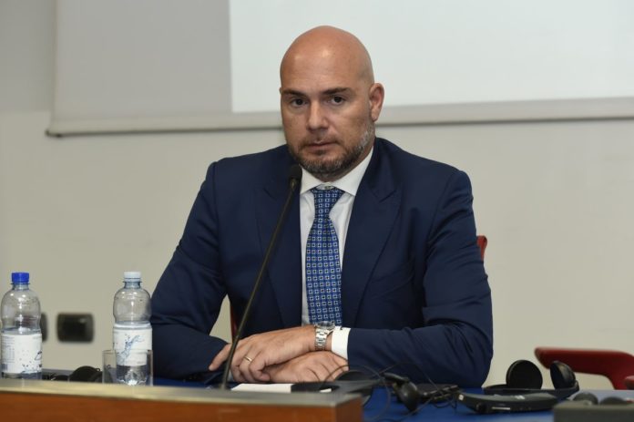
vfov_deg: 13.7
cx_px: 317
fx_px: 1760
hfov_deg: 20.4
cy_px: 211
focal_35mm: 100
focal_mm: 100
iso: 1250
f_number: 5.6
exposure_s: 1/160
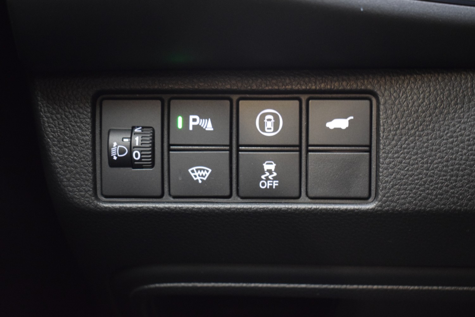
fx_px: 752
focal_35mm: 57
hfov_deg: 35.1
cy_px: 158
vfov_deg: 23.8
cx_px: 238
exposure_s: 1/8
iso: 3200
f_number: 4.8
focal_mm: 38
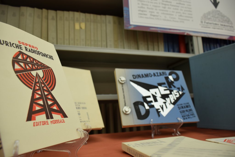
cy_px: 78
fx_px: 176
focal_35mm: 27
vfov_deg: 47.9
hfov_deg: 67.4
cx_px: 118
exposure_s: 1/3
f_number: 3.5
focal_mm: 18
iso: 100
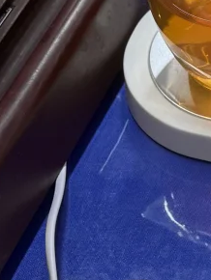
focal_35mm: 119
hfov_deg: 12.0
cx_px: 293
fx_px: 966
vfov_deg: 16.3
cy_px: 249
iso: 64
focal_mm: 6.76
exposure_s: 1/100
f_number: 1.78
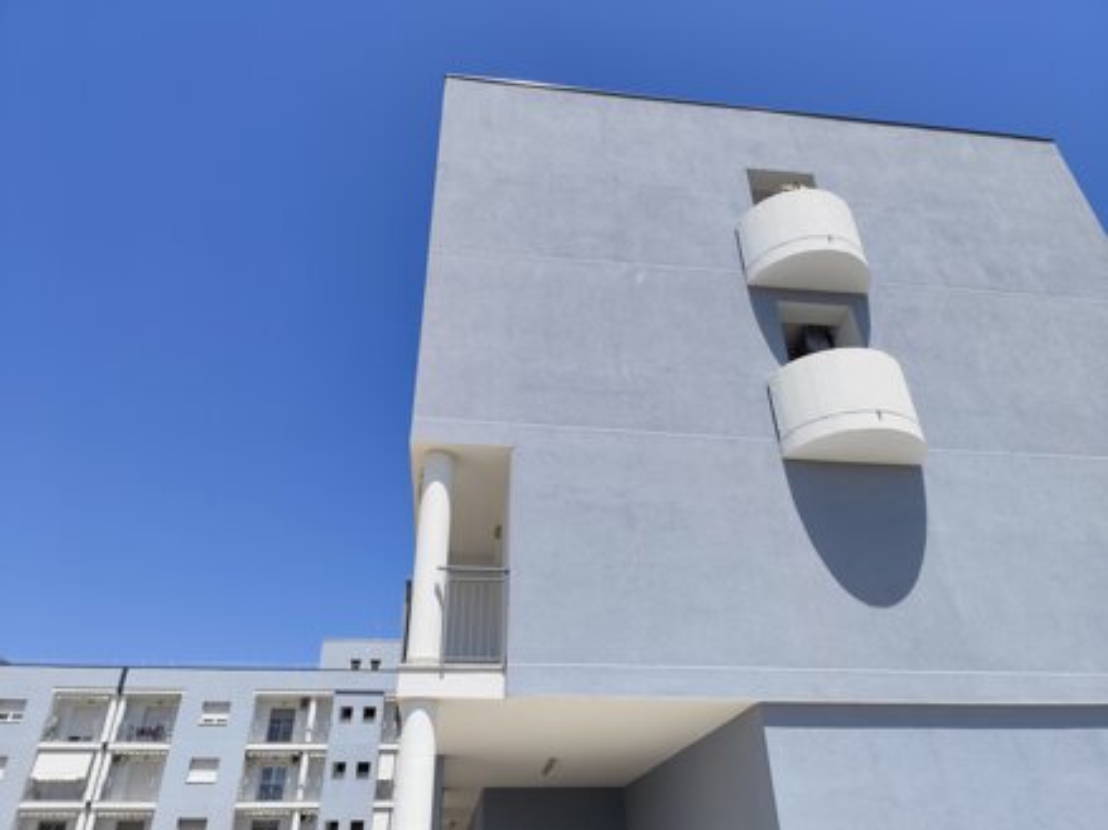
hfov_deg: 73.9
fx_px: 736
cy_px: 415
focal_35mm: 23
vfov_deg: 58.9
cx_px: 554
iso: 50
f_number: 1.65
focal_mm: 6.14
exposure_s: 1/1105
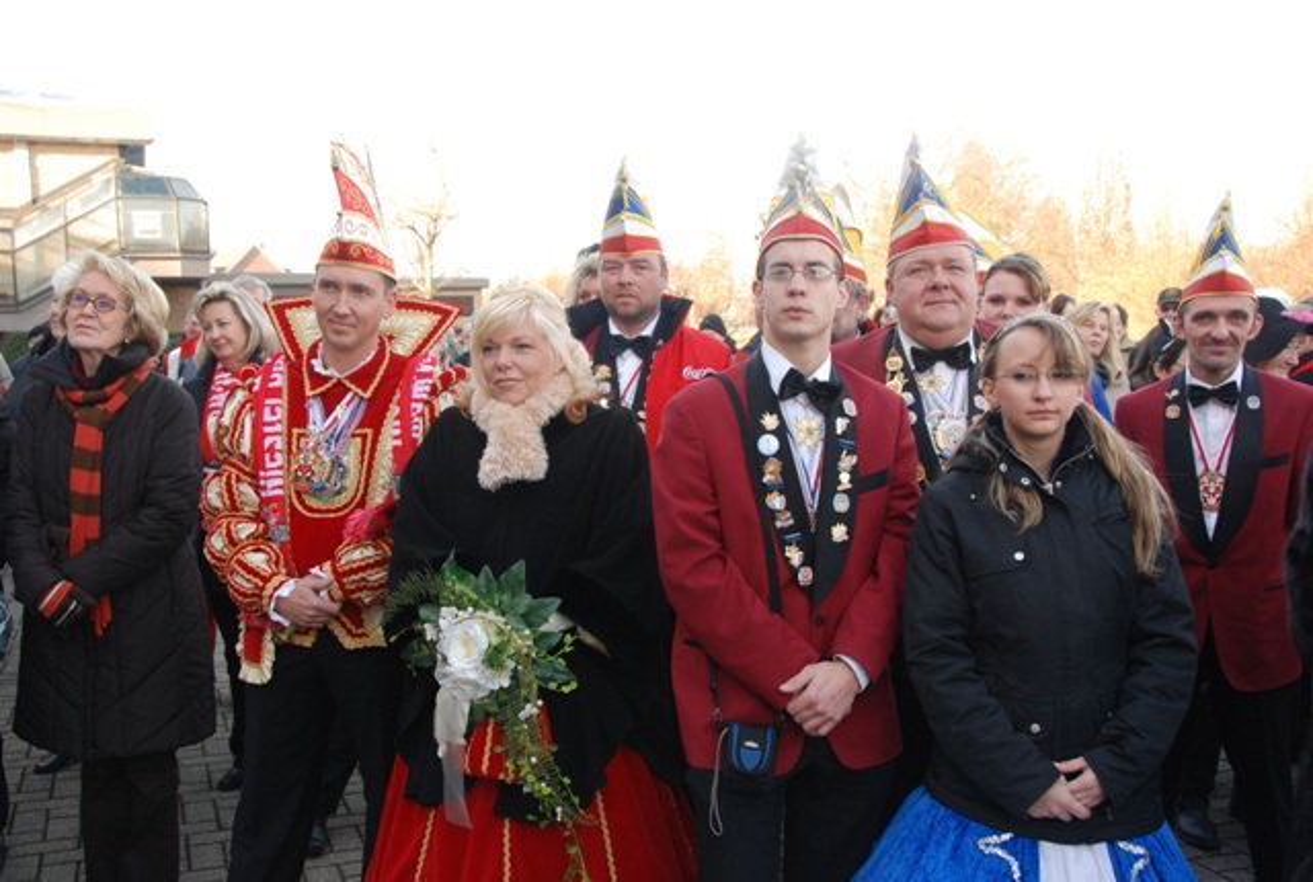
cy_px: 441
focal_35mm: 36
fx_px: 1316
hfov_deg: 53.0
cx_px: 656
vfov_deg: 37.1
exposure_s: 1/125
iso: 400
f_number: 5.6
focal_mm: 24
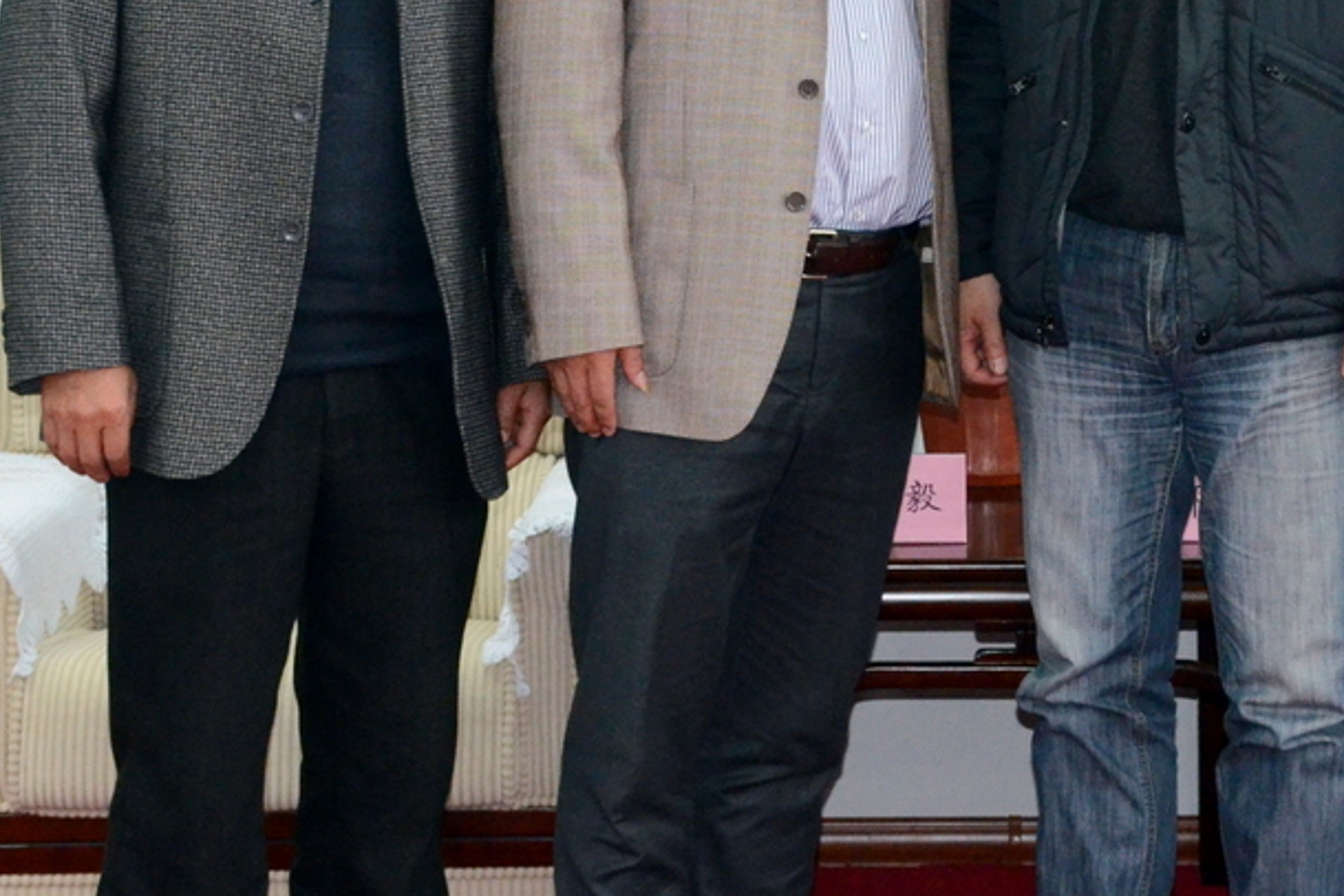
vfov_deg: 11.5
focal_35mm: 118
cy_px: 77
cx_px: 1062
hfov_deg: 17.2
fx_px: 4405
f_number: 5.6
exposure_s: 1/60
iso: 2200
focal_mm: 30
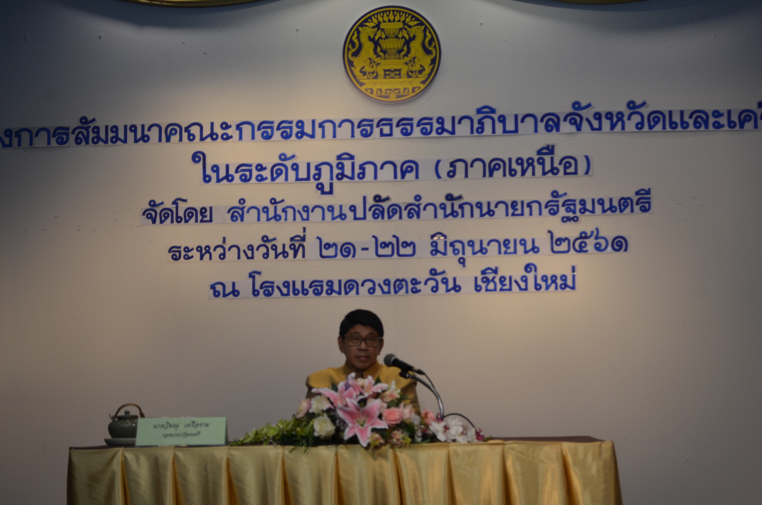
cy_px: 252
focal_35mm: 69
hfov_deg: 29.3
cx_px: 381
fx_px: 1457
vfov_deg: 19.6
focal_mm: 46
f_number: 5.3
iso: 400
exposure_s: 1/60
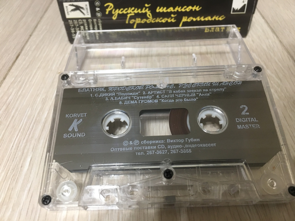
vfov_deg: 48.2
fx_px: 247
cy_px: 110
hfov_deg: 61.7
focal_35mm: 29
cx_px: 148
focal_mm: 4.15
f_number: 2.2
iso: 80
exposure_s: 1/10
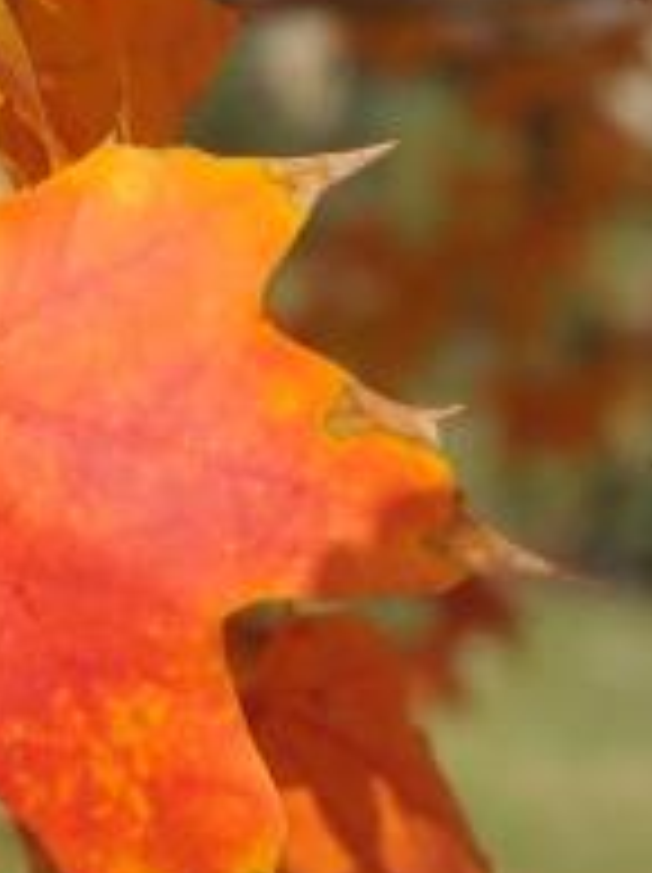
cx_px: 112
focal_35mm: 300
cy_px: 387
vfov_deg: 6.6
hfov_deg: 4.9
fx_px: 7551
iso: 1250
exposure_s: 1/1000
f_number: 16
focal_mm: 90
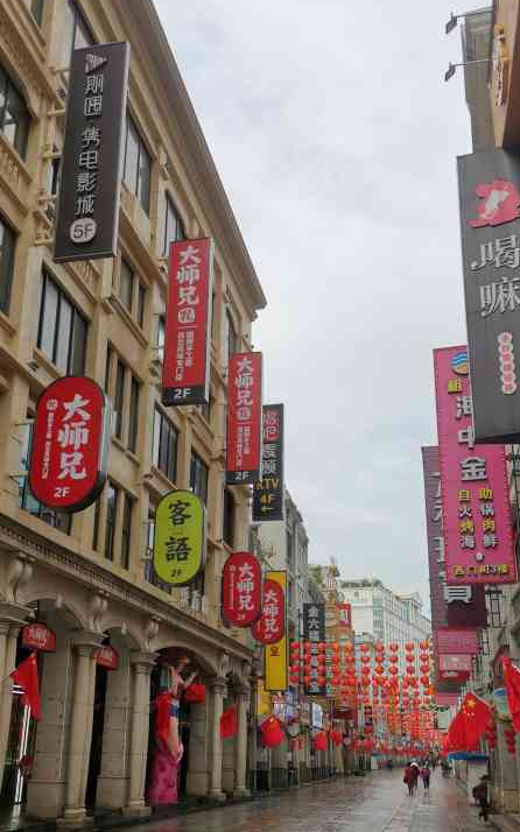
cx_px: 222
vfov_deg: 53.7
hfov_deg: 35.3
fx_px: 817
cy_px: 492
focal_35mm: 36
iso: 50
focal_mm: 4.75
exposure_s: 1/1111
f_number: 1.8
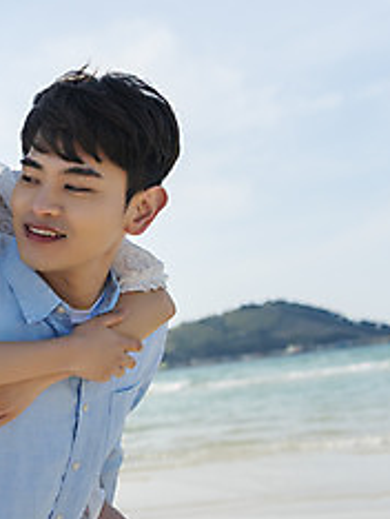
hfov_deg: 21.1
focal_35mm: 59
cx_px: -189
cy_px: 313
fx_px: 885
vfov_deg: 32.6
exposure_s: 1/2500
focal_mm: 24
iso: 100
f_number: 2.8
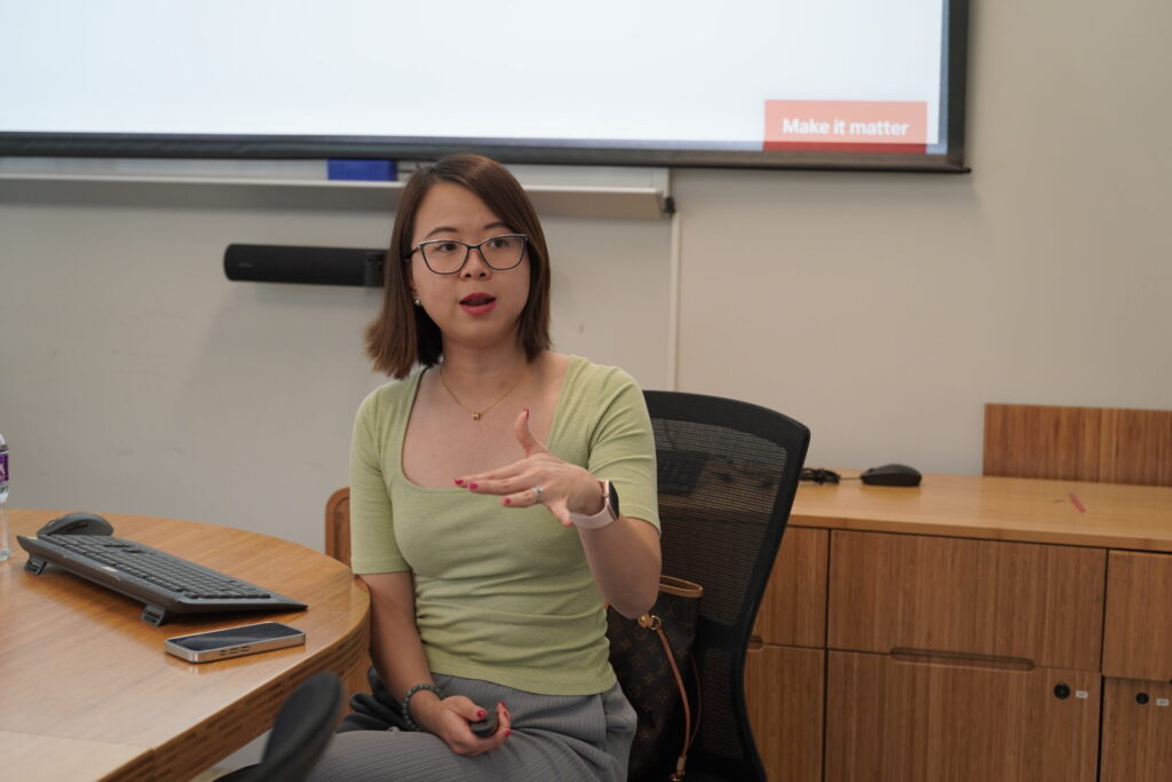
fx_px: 1921
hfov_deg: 33.9
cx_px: 586
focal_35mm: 59
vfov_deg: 23.0
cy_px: 391
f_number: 4
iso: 800
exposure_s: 1/160
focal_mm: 59
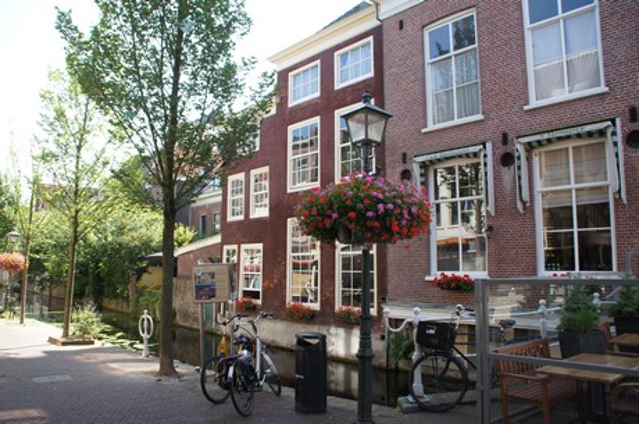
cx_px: 320
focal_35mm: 27
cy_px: 212
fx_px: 478
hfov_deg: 67.5
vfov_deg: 47.8
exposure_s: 1/100
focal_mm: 18
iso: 100
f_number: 5
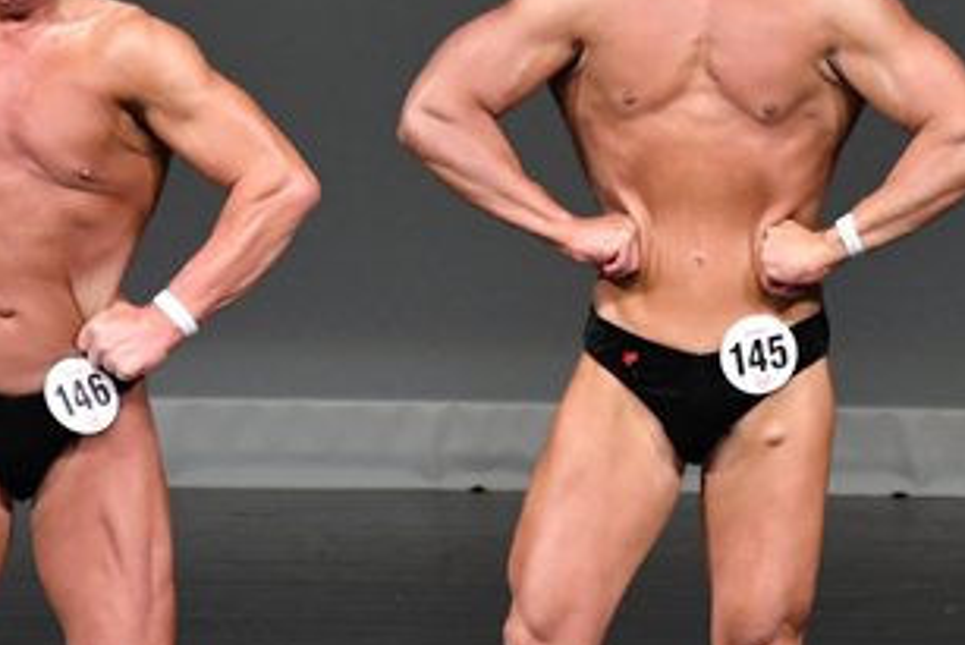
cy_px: 343
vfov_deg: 1.6
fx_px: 23331
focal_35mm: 870
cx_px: 784
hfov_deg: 2.4
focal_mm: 230
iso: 4000
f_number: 5.6
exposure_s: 1/400
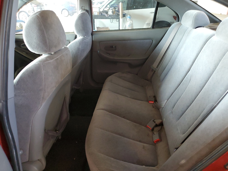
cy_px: 86
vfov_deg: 53.1
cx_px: 114
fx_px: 171
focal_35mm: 26
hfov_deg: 67.3
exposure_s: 1/60.2
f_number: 1.5
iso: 285
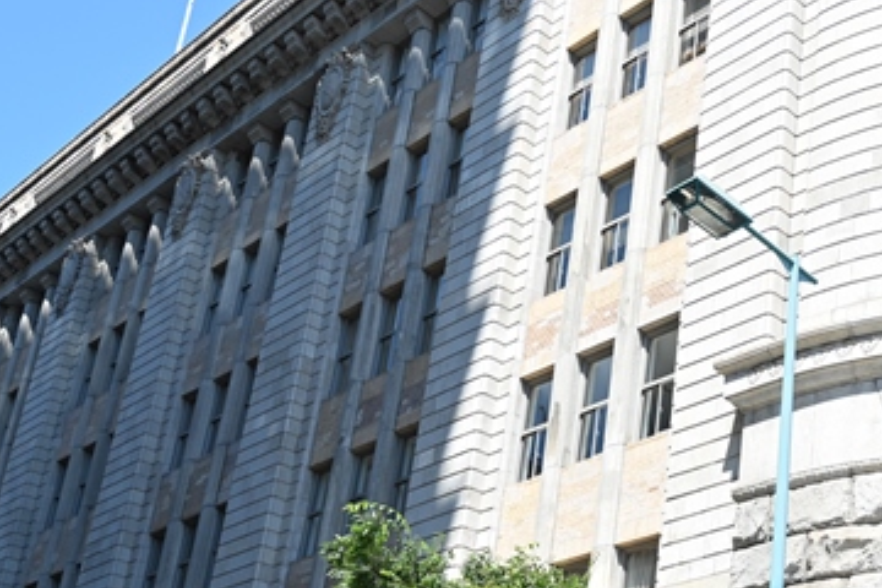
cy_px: 614
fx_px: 1323
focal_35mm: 54
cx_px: 902
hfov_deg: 33.4
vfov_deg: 23.8
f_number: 3.5
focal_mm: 19
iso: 80
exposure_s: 1/500
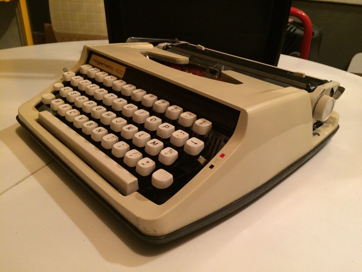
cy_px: 136
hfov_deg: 61.7
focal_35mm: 29
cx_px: 181
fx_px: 303
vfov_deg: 48.2
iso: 320
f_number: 2.2
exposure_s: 1/17
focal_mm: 4.15
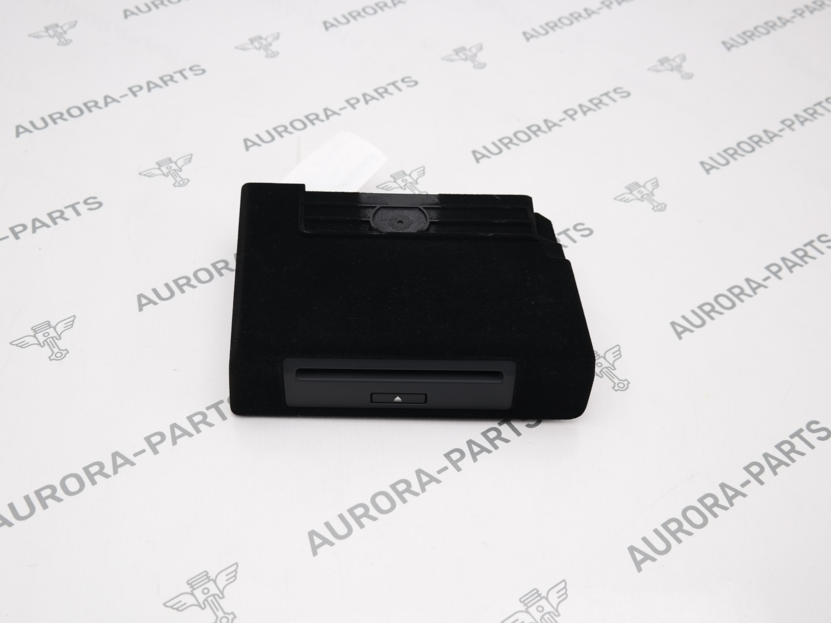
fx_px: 1008
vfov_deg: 34.4
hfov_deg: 44.8
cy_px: 318
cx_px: 408
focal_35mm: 42
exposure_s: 1/100
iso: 100
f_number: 4
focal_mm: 25
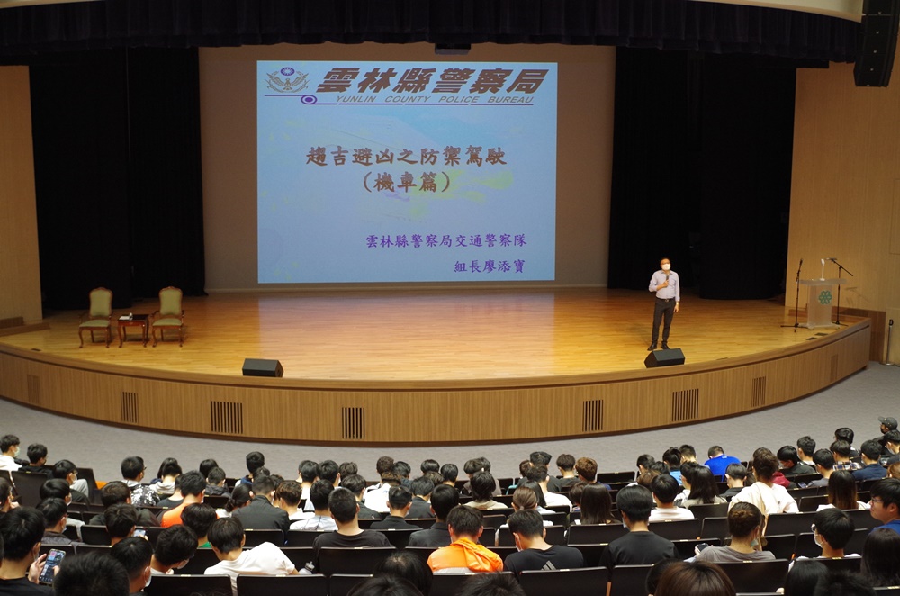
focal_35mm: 42
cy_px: 298
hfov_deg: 46.5
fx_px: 1048
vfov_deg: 31.7
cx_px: 450
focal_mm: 28.13
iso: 1600
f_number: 5.6
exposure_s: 1/30
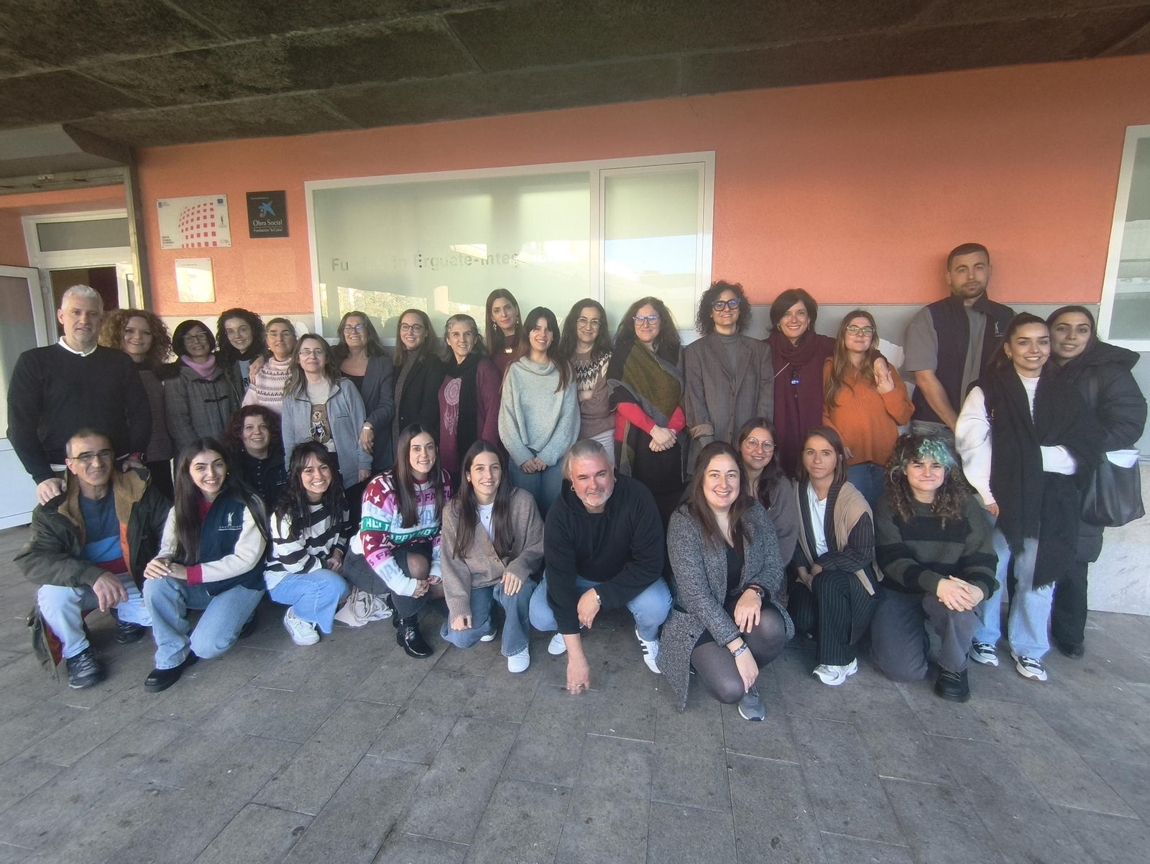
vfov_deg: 81.8
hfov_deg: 98.1
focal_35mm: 15
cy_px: 432
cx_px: 575
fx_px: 499
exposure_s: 1/50
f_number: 2.2
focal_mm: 1.65
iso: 64
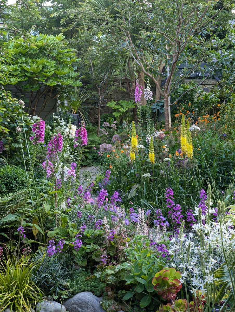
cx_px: 118
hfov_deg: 30.3
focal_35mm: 48
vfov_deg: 39.6
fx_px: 433
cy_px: 156
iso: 40
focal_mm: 6.81
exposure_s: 1/136
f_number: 1.85
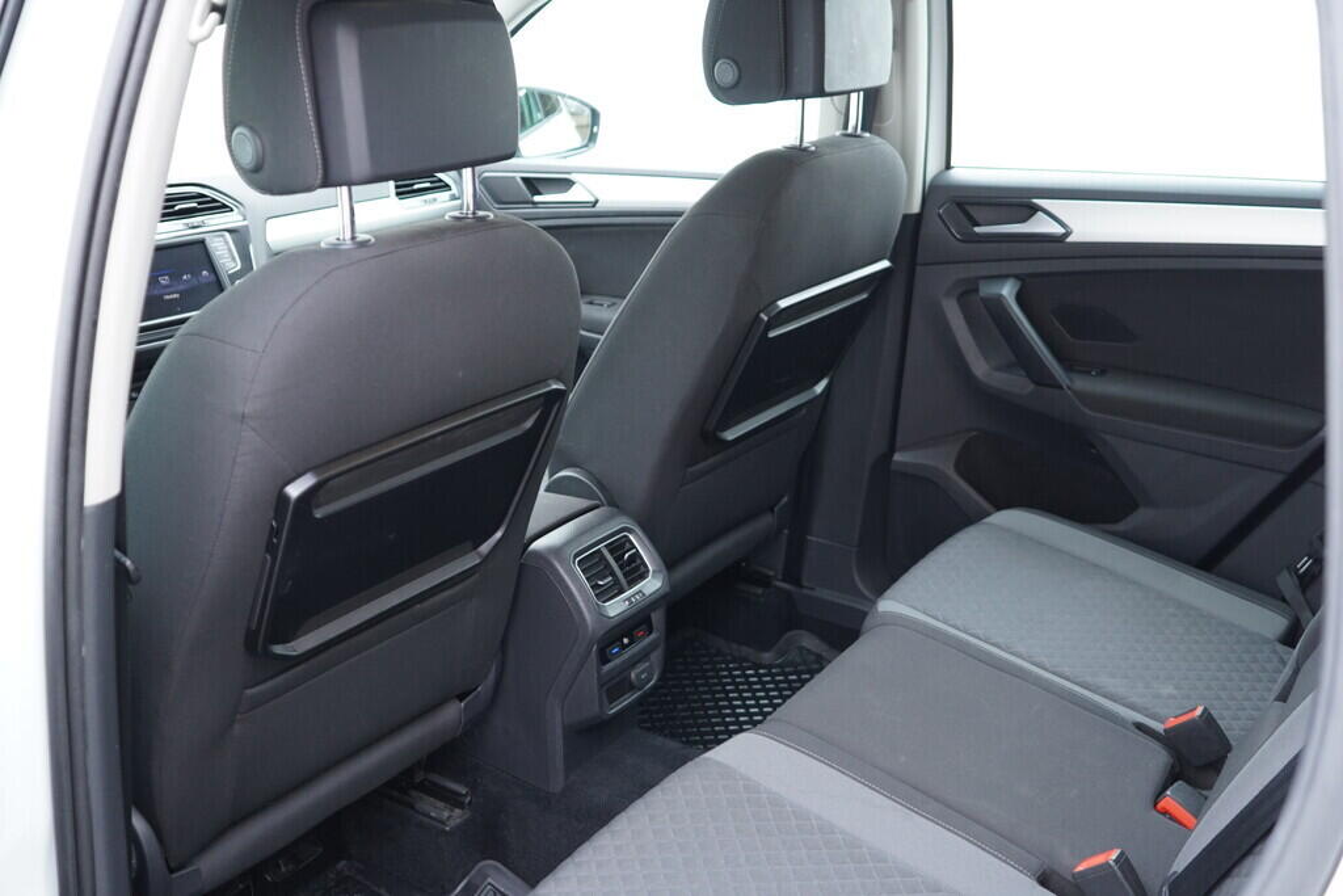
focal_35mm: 36
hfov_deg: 53.1
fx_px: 1343
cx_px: 672
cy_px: 448
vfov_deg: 36.9
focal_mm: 24
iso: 640
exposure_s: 1/40
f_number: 2.8
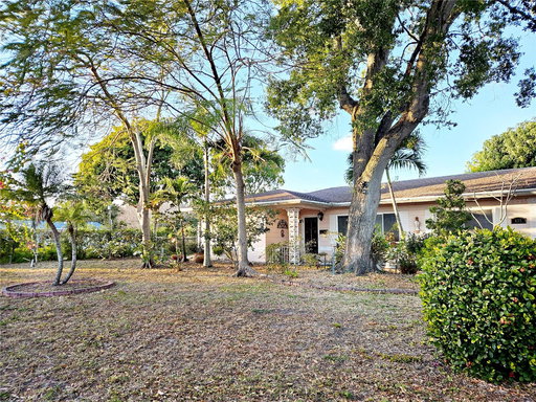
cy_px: 201
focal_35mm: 23
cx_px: 268
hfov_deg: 73.9
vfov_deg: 58.9
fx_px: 356
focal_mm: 5.4
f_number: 1.8
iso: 25
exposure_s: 1/196
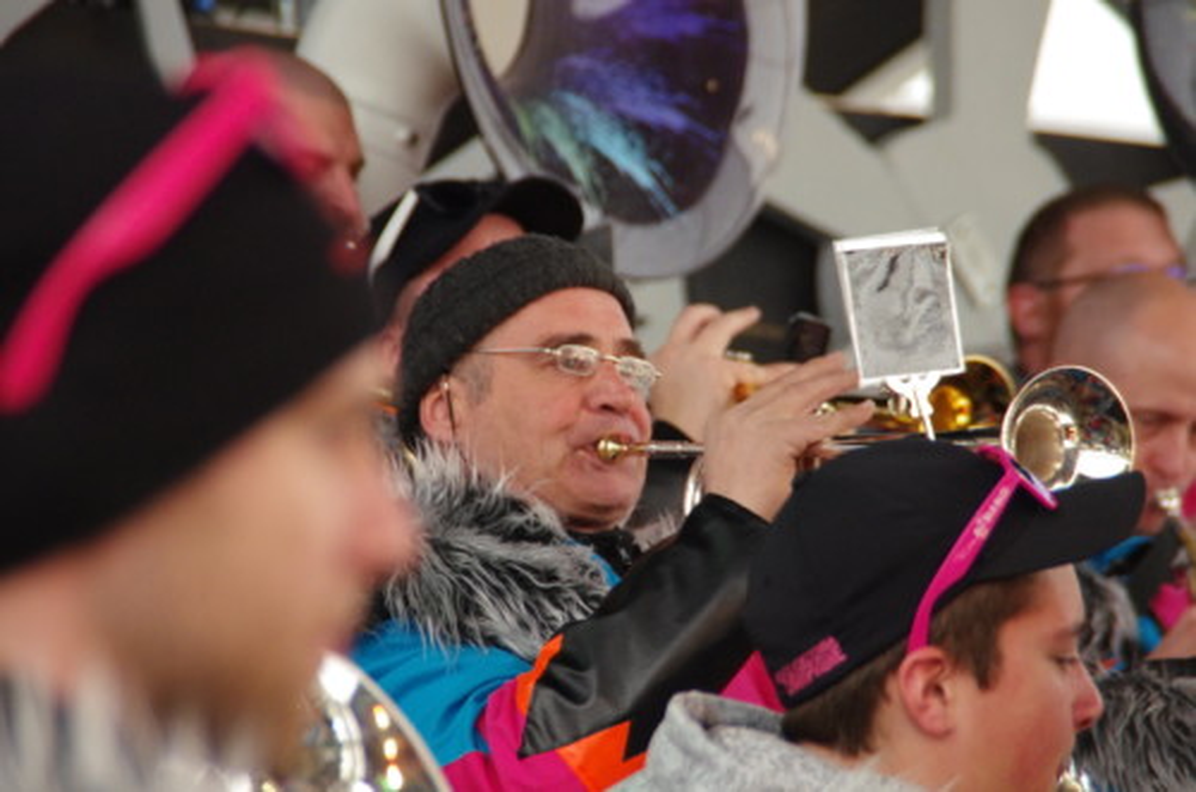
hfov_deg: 6.9
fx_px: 9944
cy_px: 396
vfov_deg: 4.6
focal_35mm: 300
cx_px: 598
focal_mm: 200
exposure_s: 1/250
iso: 3200
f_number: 6.3
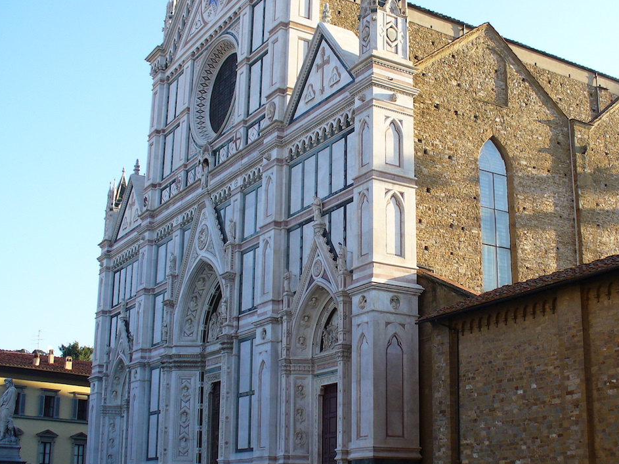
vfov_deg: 28.6
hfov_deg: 37.3
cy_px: 232
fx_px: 912
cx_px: 375
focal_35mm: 51
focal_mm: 6.1
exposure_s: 1/400
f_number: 2.8
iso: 80
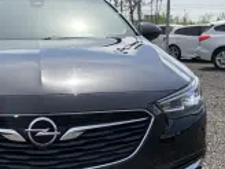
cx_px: 44
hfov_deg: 32.8
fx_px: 370
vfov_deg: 25.6
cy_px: 96
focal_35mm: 57
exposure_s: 1/4065
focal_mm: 5.96
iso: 50
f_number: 1.6
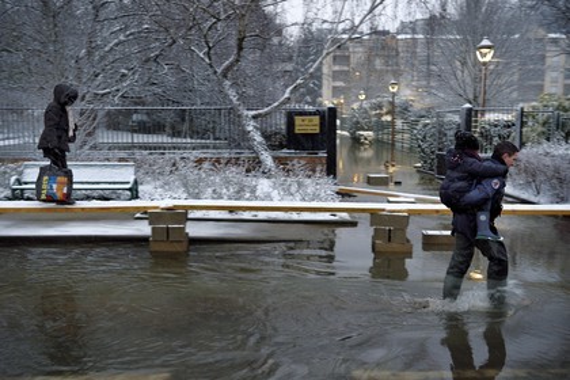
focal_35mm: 34
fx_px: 538
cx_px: 285
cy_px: 190
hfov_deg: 55.8
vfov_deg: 38.9
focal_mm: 34
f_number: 3.5
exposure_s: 1/40
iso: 800
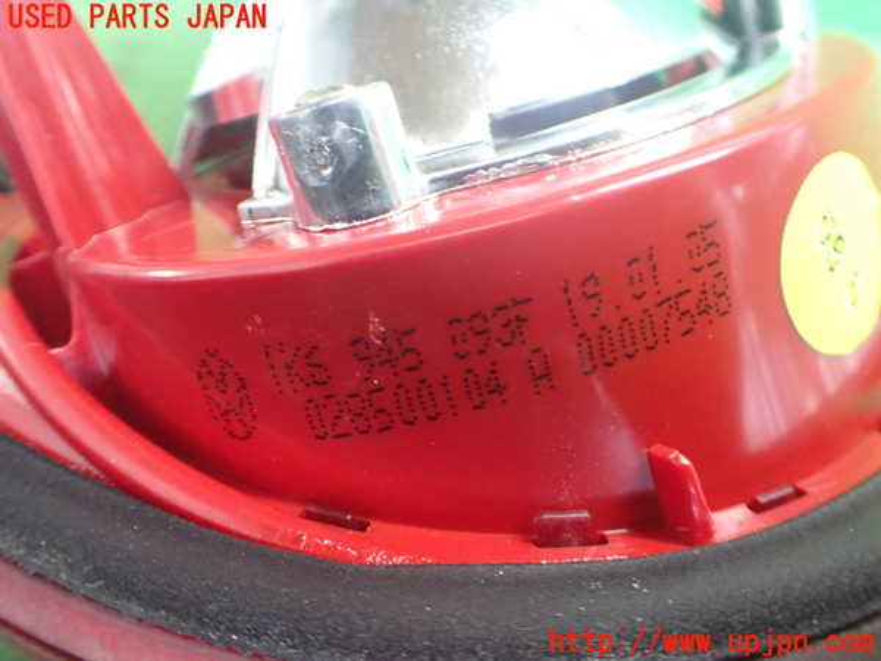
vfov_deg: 46.8
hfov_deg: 60.0
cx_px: 440
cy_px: 330
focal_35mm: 30
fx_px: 764
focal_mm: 5.4
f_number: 2.3
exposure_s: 1/40
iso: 800
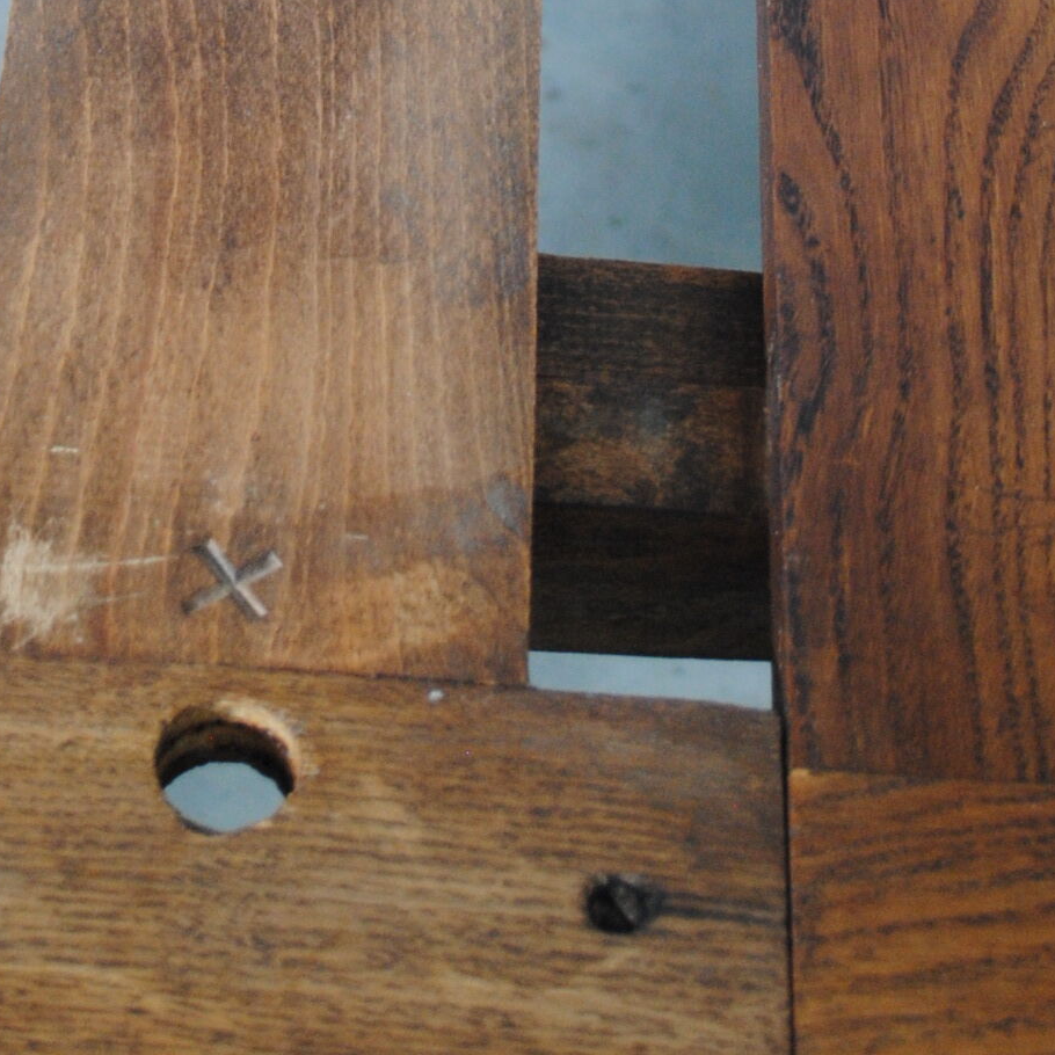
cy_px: -253
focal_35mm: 122
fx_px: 4207
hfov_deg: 14.3
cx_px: 334
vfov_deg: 13.8
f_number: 4.5
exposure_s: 1/30
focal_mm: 30
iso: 640
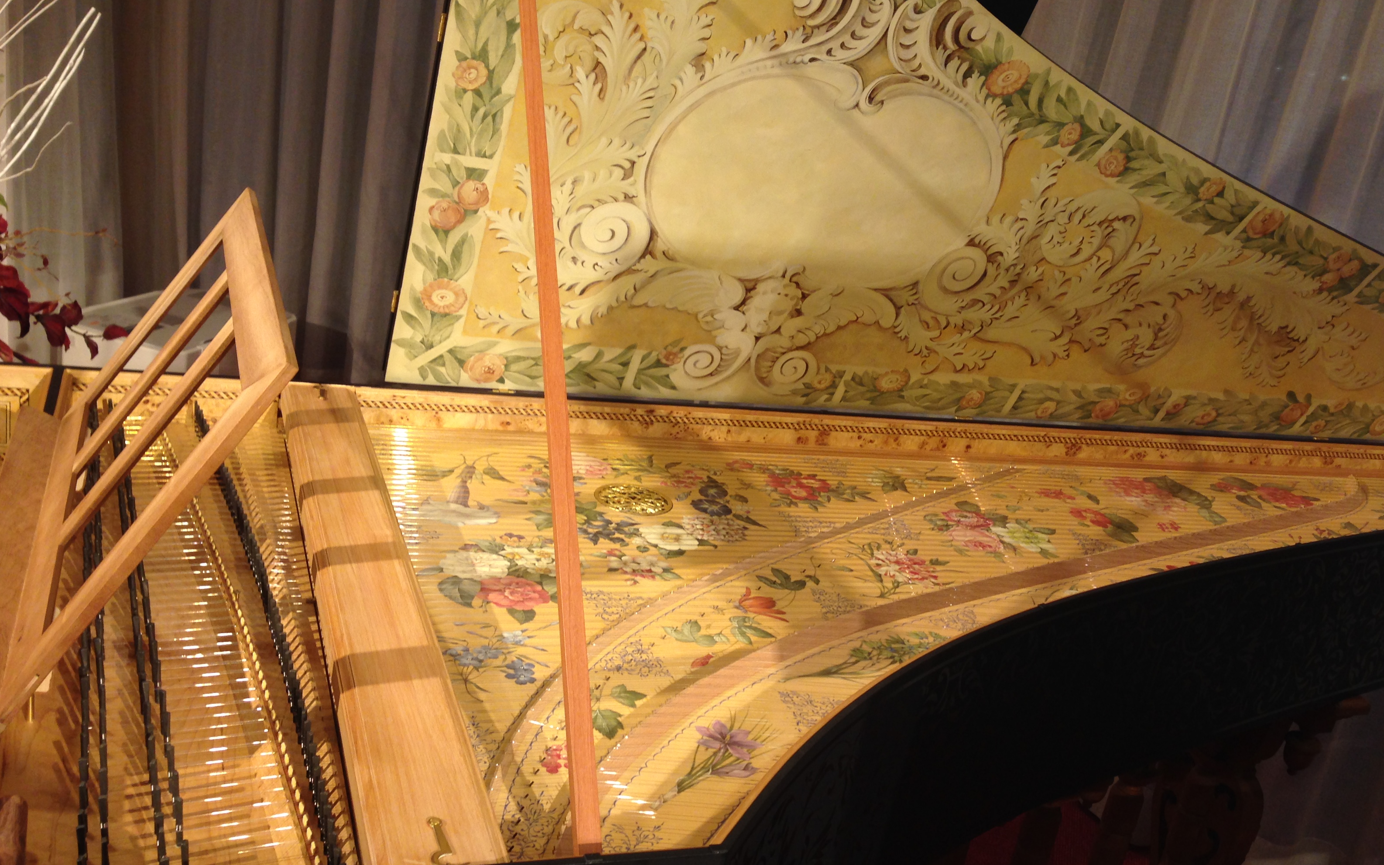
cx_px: 699
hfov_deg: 54.0
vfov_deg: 35.3
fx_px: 1358
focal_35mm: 36
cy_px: 456
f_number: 2.4
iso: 64
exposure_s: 1/20
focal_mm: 4.12
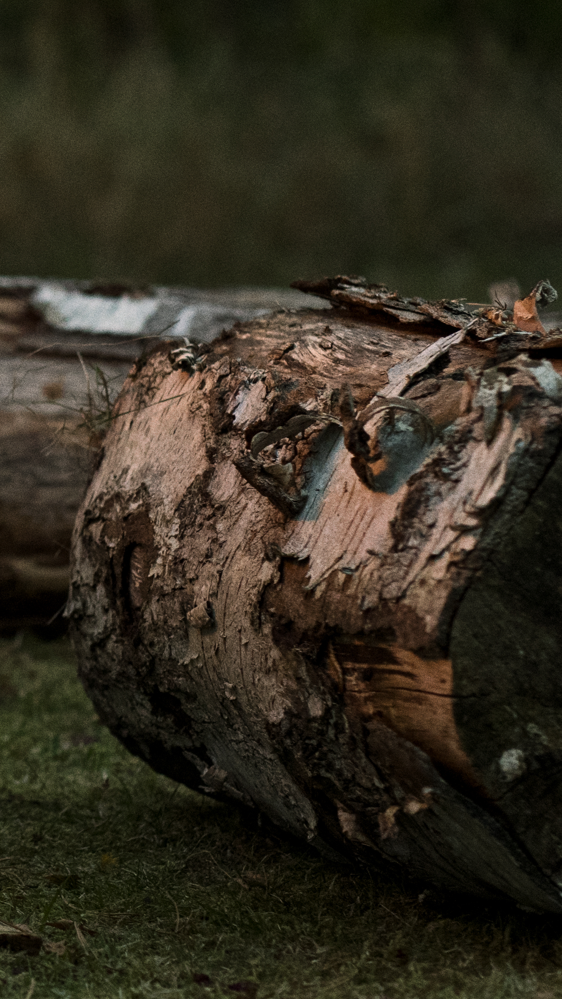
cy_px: 174
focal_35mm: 183
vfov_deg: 11.7
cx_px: -382
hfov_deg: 6.5
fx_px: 4849
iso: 640
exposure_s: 1/100
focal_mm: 50
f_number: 2.5
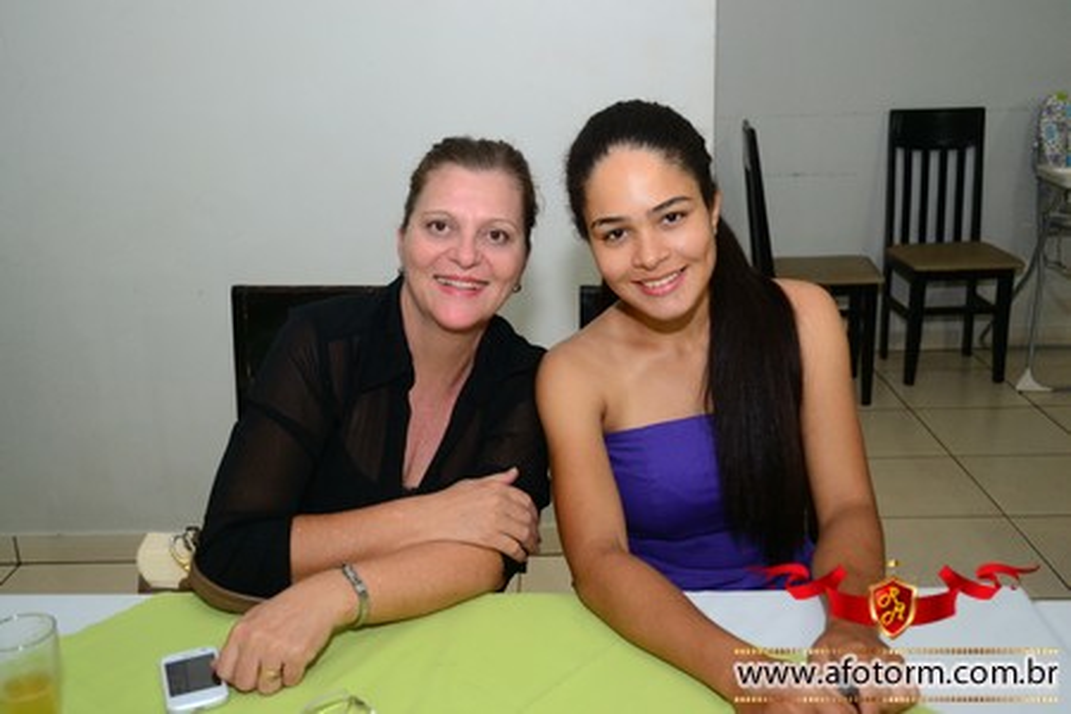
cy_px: 357
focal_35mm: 36
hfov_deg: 53.1
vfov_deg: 36.9
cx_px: 536
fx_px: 1071
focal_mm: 24
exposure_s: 1/60
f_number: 4
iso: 1600
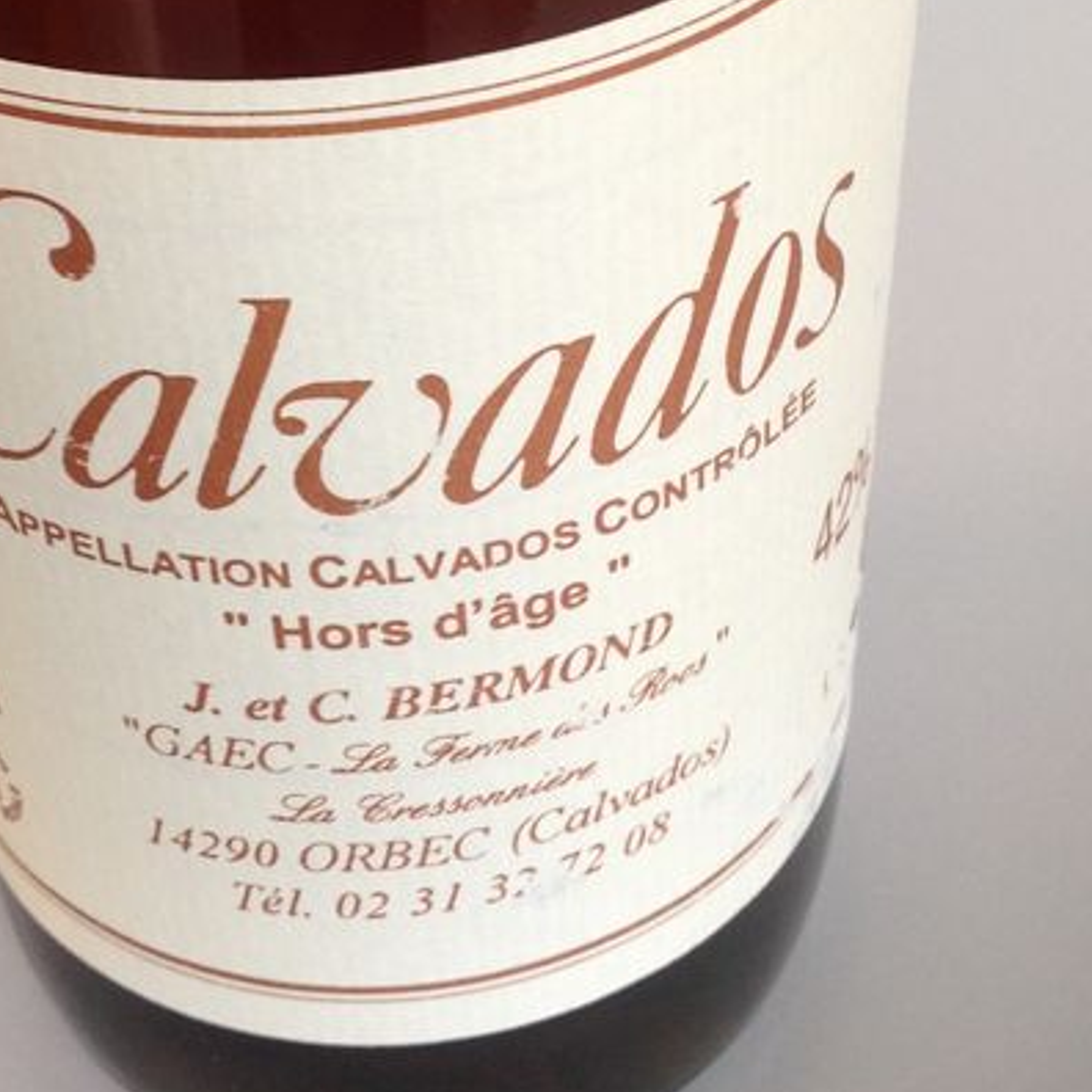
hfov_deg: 22.2
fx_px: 2784
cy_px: 196
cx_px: 423
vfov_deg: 21.9
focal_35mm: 78
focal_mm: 4.28
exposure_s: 1/15
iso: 80
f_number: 2.4
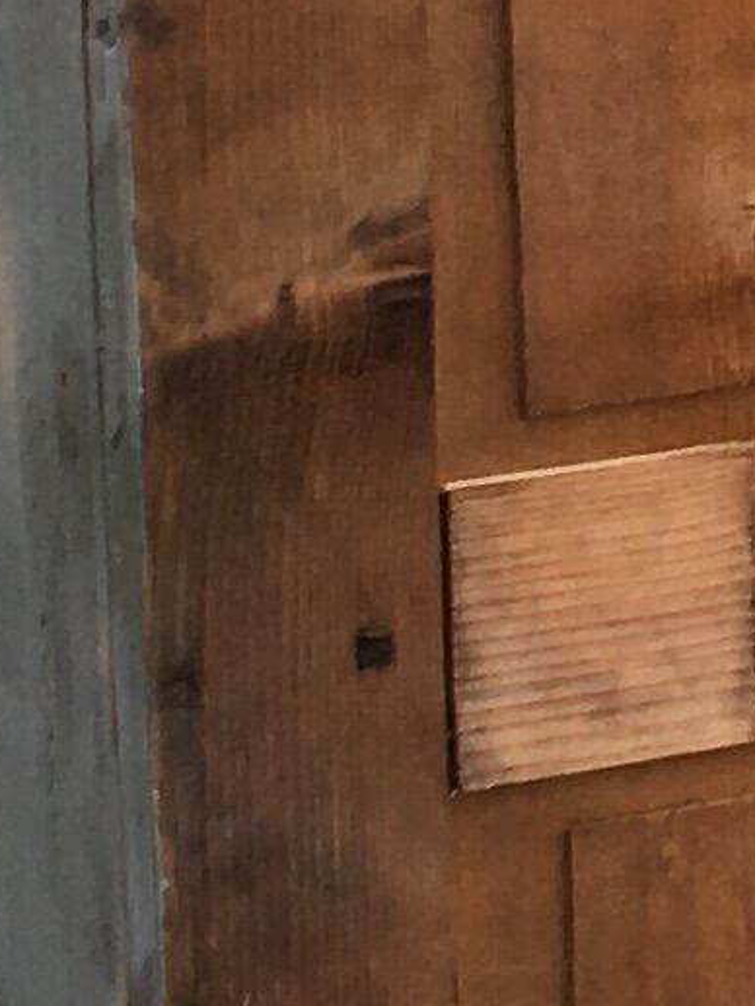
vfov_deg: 8.7
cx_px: 1854
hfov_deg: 6.3
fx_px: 6570
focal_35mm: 226
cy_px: -99
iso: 25
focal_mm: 4.15
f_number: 2.2
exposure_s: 1/434
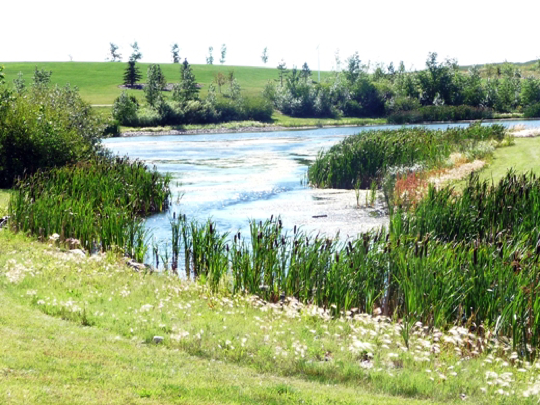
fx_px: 1888
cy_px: 202
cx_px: 270
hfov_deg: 16.3
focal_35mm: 121
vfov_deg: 12.2
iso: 100
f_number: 4.7
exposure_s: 1/200
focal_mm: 15.2
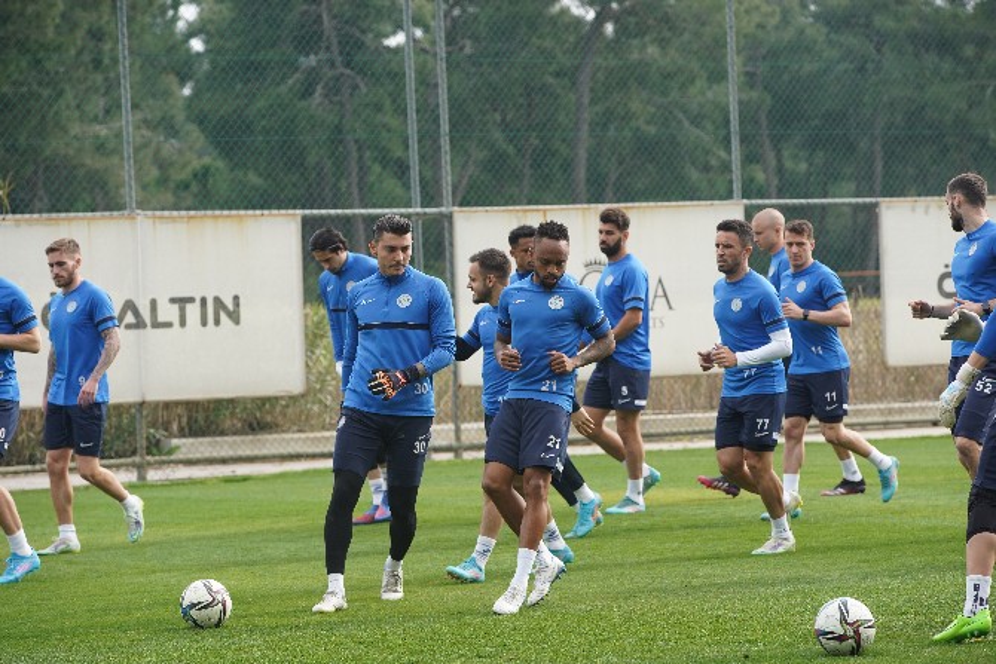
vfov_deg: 8.9
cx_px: 498
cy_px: 332
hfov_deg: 13.2
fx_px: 4289
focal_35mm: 155
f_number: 5.6
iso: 1000
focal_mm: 155
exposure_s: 1/1600
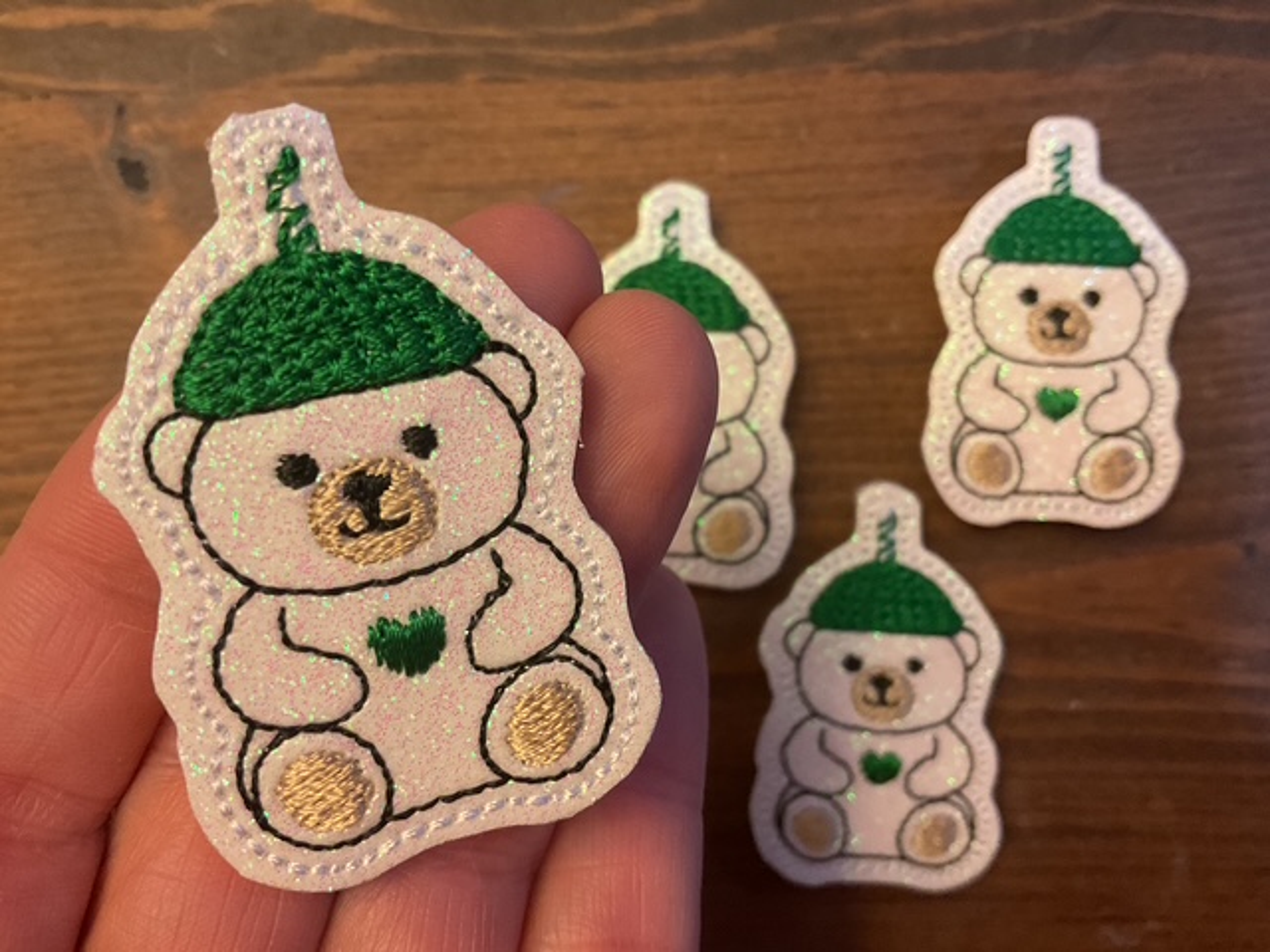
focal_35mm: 29
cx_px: 635
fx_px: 1064
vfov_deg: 48.2
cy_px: 476
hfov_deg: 61.7
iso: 250
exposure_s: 1/60
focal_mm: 3
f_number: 1.8
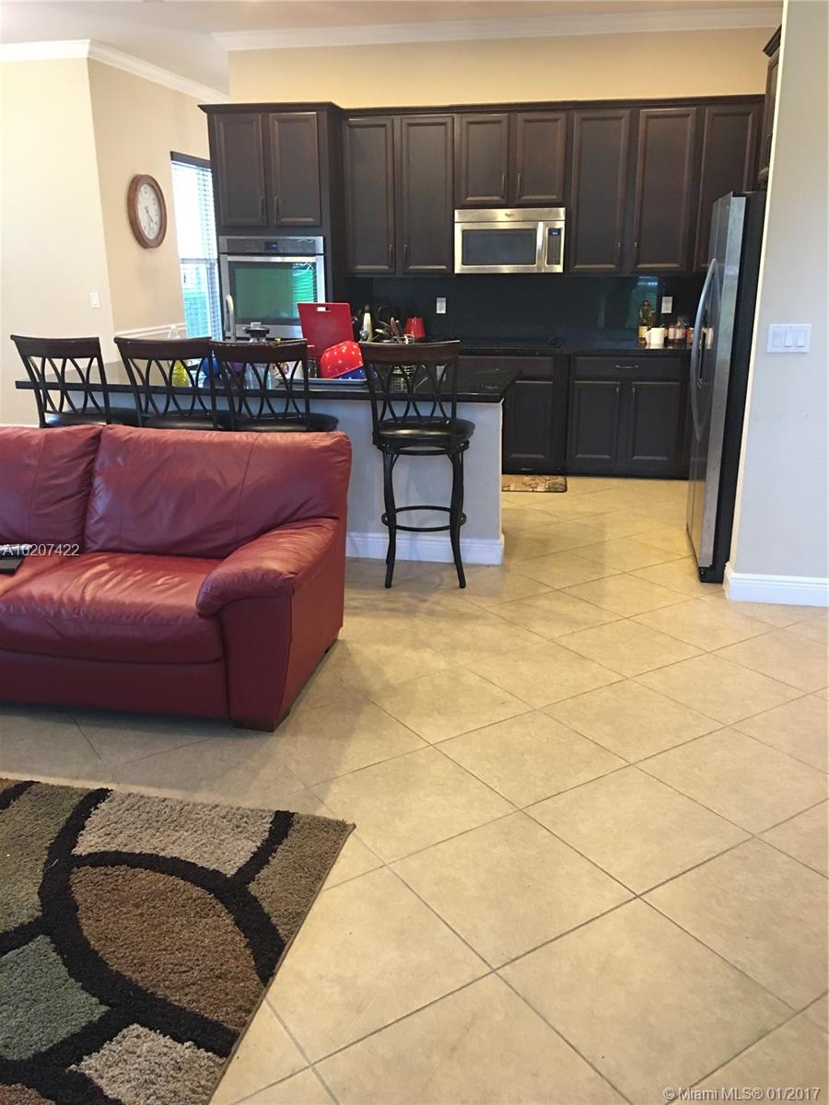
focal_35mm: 29
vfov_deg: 61.7
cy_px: 552
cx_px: 414
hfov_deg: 48.2
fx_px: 926
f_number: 2.2
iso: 50
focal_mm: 4.15
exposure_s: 1/4
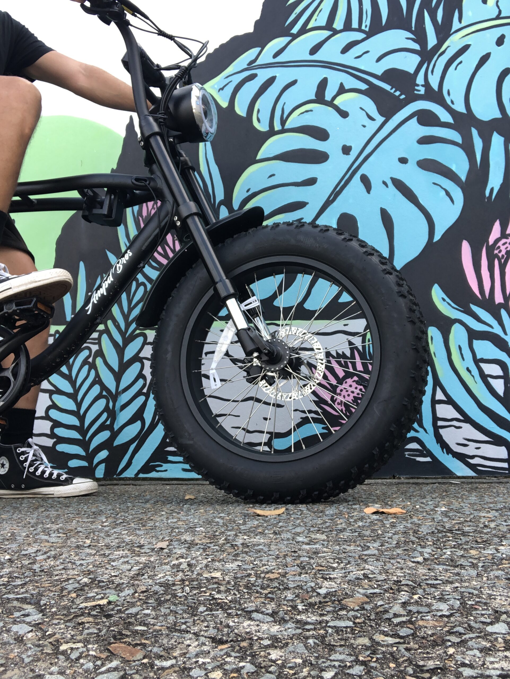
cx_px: 255
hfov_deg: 44.2
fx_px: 628
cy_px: 340
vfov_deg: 56.8
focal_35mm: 32
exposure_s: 1/120
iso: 25
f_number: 2.2
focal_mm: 2.87
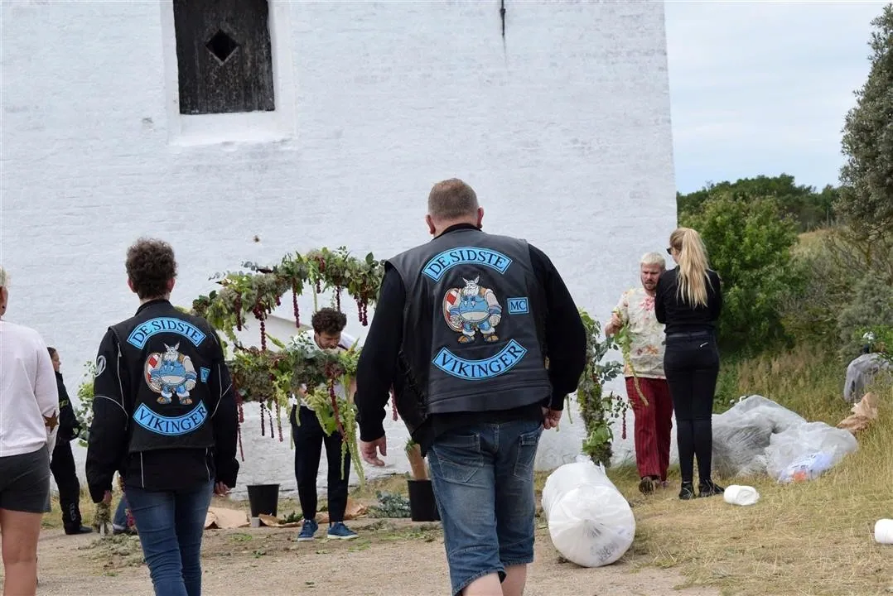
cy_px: 298
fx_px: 2047
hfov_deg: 24.6
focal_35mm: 82
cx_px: 446
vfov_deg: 16.6
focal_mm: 55
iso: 200
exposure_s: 1/320
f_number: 9
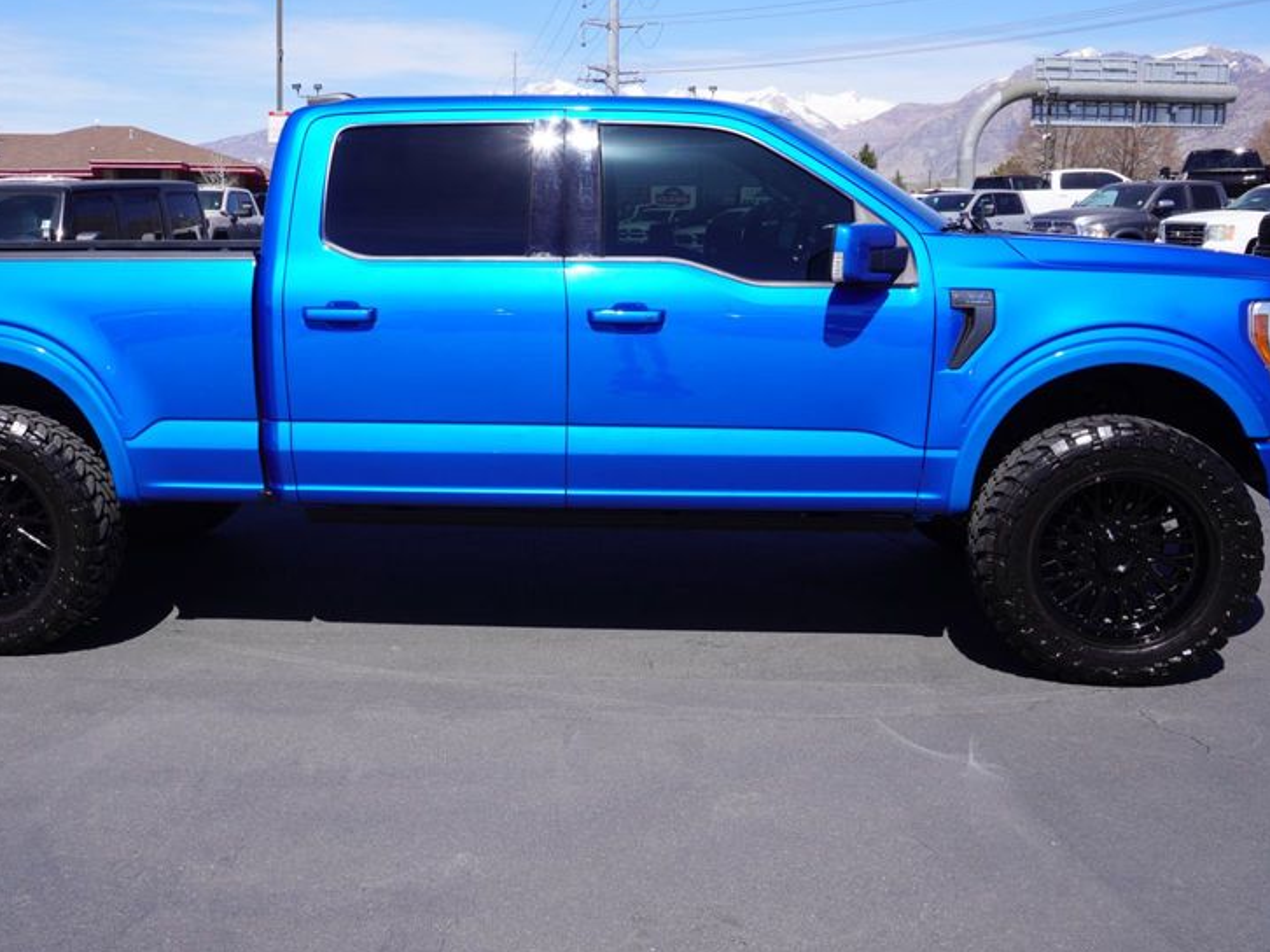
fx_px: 1419
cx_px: 493
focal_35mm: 39
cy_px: 410
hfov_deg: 47.9
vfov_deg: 37.0
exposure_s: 1/160
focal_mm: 19
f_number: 10
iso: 100
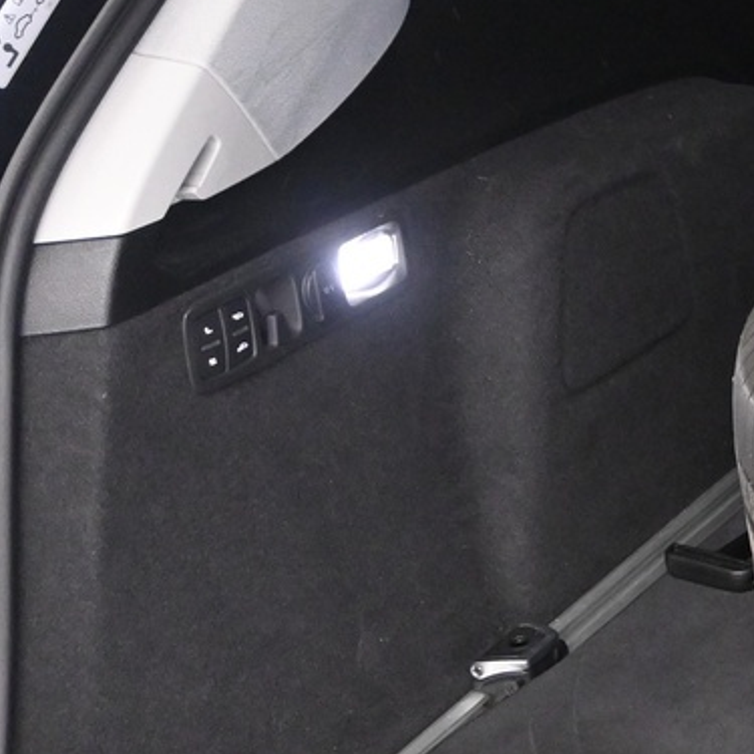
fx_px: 2779
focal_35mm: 113
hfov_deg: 13.9
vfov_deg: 15.5
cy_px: 378
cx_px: 1323
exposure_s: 1/50
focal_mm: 20.5
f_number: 3.8
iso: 2500
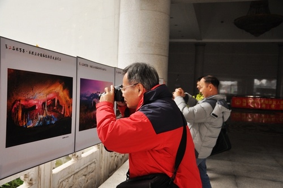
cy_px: 94
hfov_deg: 53.2
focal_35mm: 36
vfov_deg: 36.8
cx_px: 142
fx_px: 283
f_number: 3.8
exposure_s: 1/30
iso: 400
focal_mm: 24
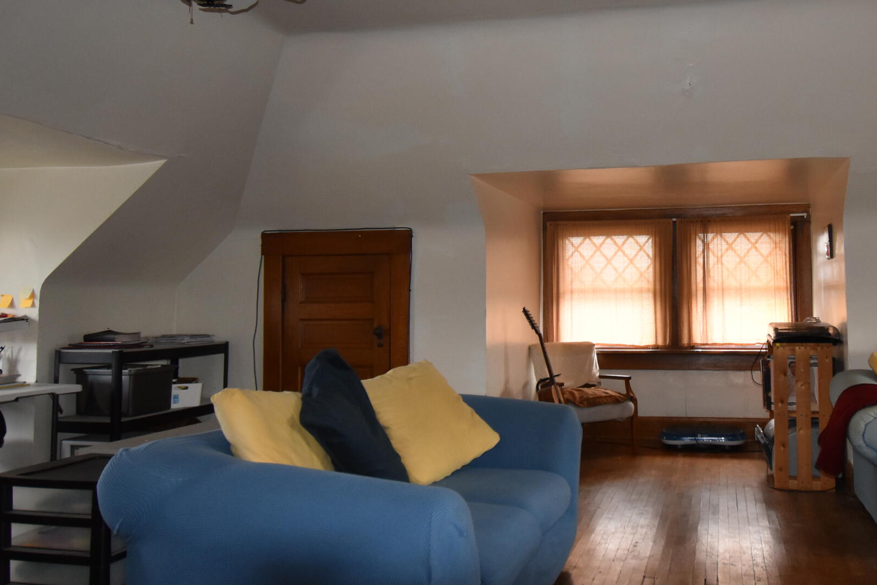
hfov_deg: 63.8
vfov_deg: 46.3
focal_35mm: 28
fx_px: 682
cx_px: 586
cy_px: 262
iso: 900
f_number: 4.5
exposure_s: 1/125
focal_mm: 10
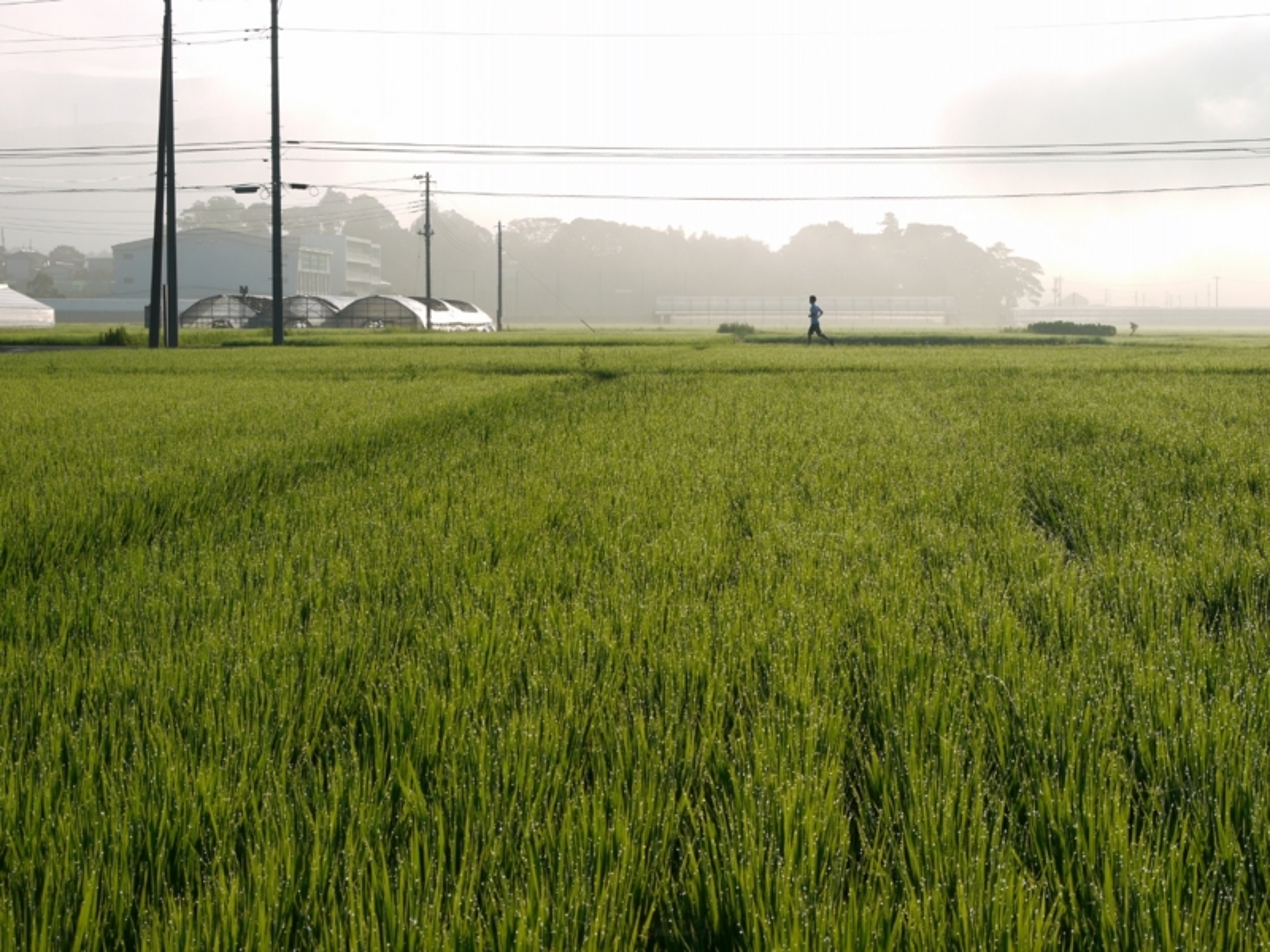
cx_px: 635
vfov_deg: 16.4
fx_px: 3302
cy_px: 476
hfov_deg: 21.8
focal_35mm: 90
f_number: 14
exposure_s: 1/160
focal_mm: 45
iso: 100
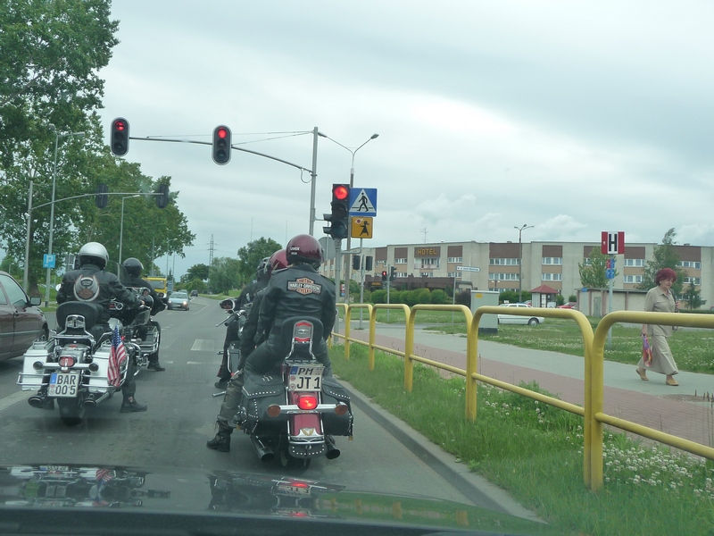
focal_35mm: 33
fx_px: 681
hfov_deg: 55.4
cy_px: 268
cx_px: 357
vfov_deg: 42.9
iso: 160
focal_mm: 5
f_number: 3.4
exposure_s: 1/500
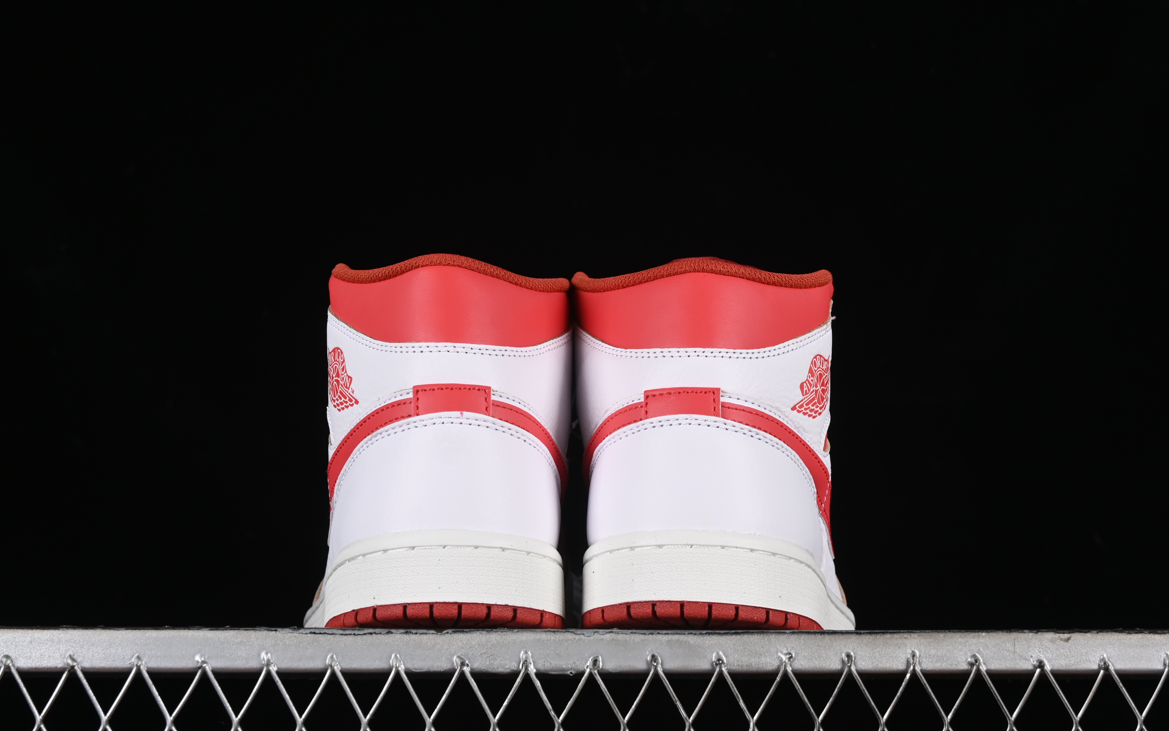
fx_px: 2453
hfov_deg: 26.8
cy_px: 382
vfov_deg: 16.9
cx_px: 587
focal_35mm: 77
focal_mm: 50
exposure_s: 1/100
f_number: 8
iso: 160
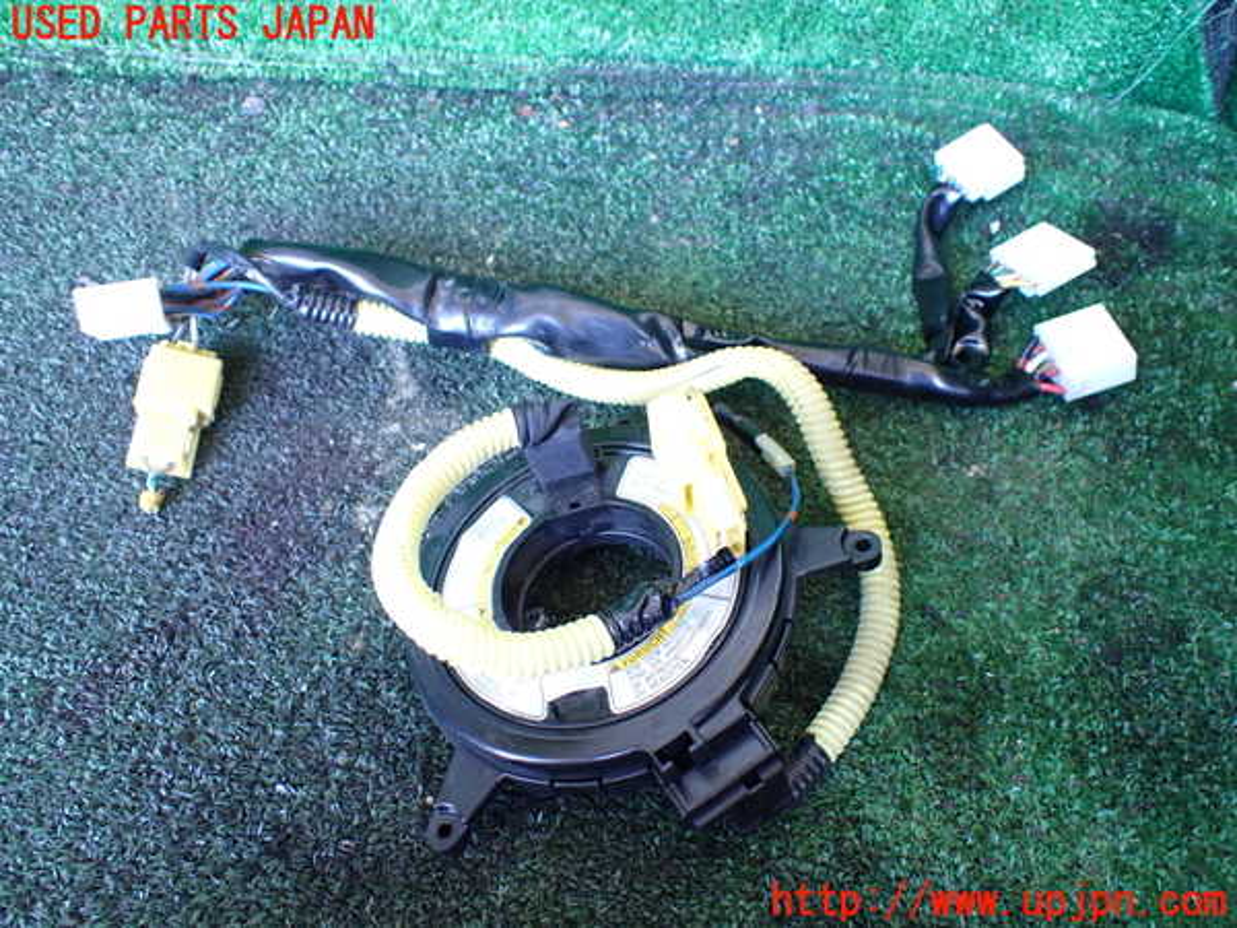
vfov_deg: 46.8
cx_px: 618
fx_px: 1072
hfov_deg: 60.0
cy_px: 464
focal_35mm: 30
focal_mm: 5.4
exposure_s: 1/40
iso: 800
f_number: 2.3
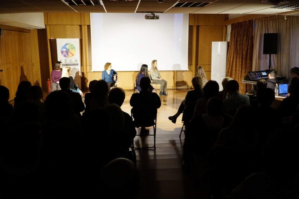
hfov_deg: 59.5
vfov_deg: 41.7
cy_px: 100
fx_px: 261
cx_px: 150
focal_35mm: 32
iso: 8000
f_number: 6.3
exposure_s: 1/25
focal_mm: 21
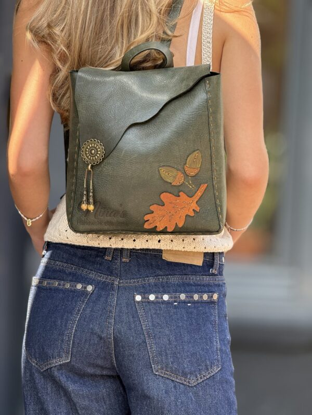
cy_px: 208
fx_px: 1442
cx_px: 156
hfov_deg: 12.3
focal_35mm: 120
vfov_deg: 16.4
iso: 64
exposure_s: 1/138
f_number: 2.8
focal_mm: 15.66
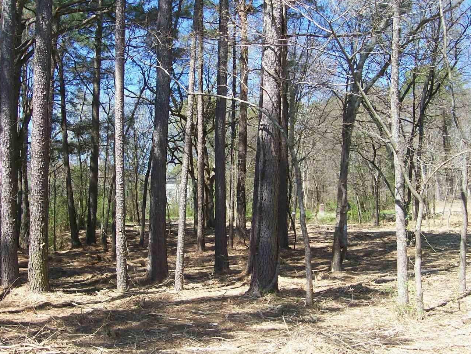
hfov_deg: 42.0
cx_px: 203
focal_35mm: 45
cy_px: 187
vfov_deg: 32.2
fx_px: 612
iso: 80
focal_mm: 6
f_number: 2.7
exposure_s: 1/487
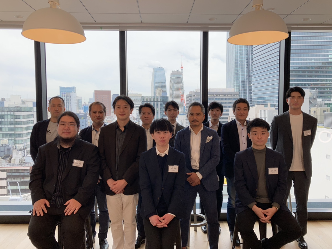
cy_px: 124
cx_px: 166
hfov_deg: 63.4
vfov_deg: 49.7
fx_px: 269
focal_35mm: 28
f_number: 1.8
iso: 20
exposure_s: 1/281
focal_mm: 3.99
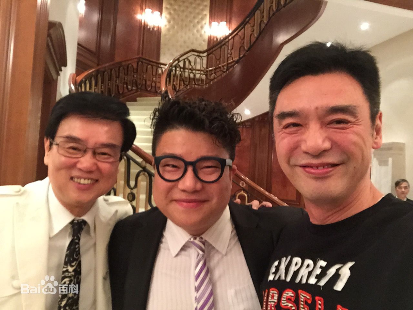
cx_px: 206
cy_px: 155
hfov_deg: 58.4
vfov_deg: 45.4
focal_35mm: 31
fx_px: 370
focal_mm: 2.65
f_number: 2.2
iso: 320
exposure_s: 1/30
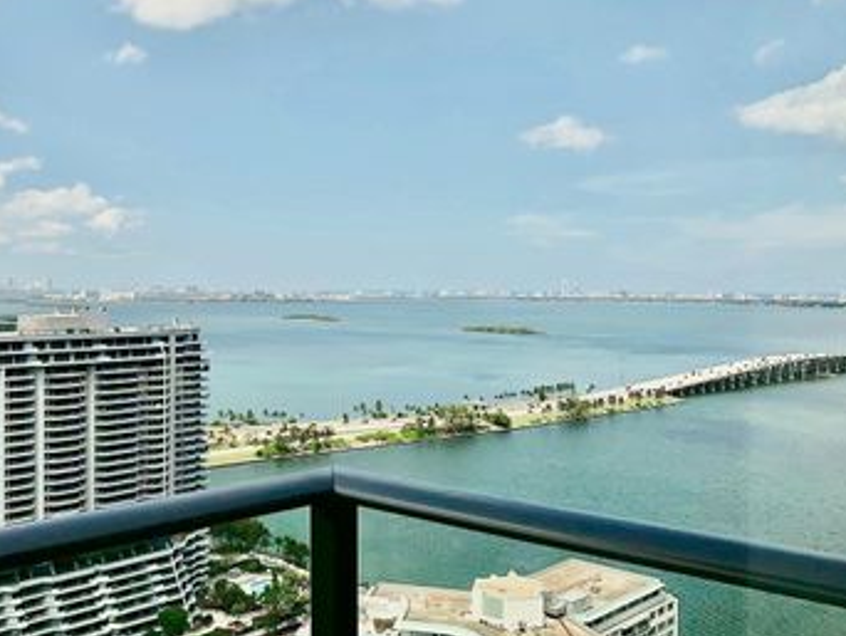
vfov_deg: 37.8
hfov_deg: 48.3
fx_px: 929
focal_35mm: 38
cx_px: 294
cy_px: 323
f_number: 1.8
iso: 25
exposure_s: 1/3650
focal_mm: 4.25
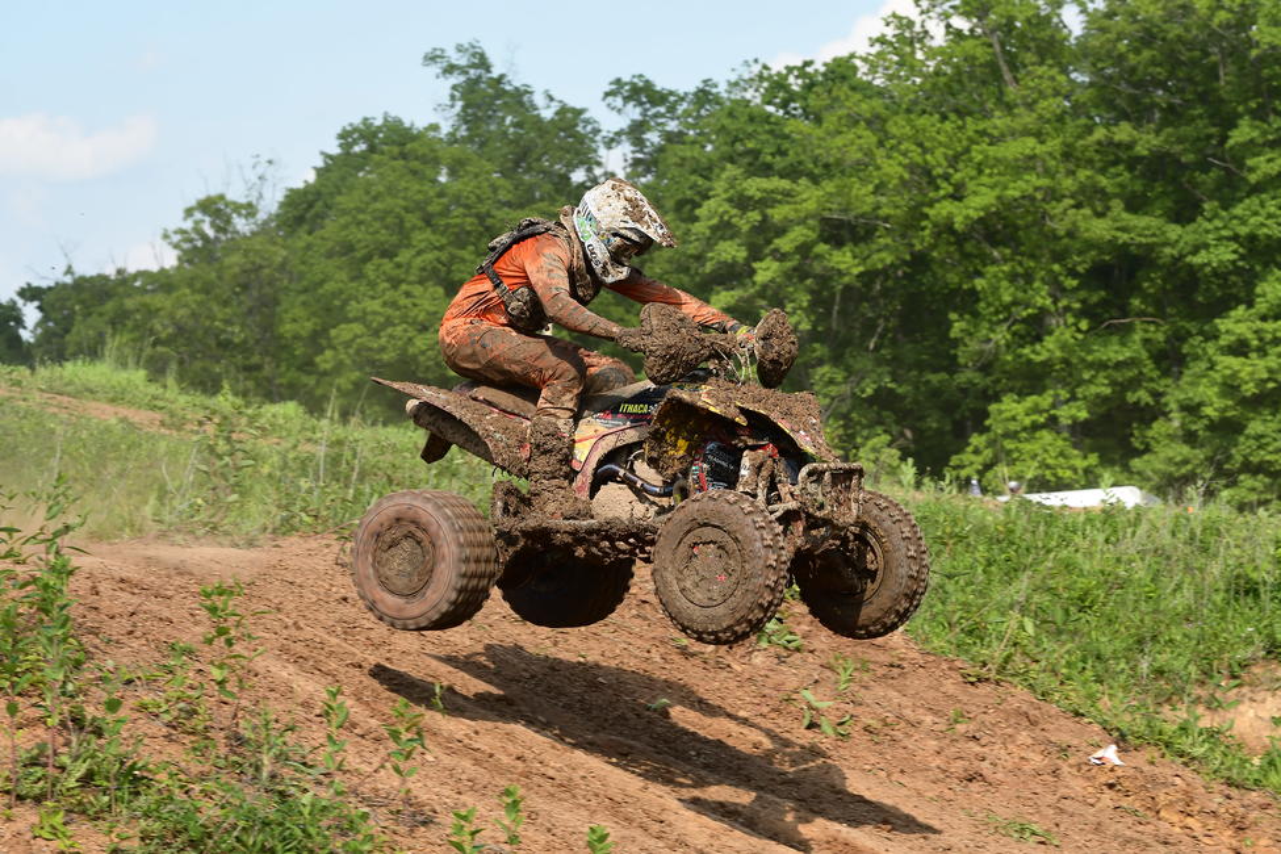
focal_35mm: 147
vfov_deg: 9.3
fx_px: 5230
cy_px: 427
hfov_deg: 14.0
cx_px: 640
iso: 640
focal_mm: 98
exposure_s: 1/1000
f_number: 7.1
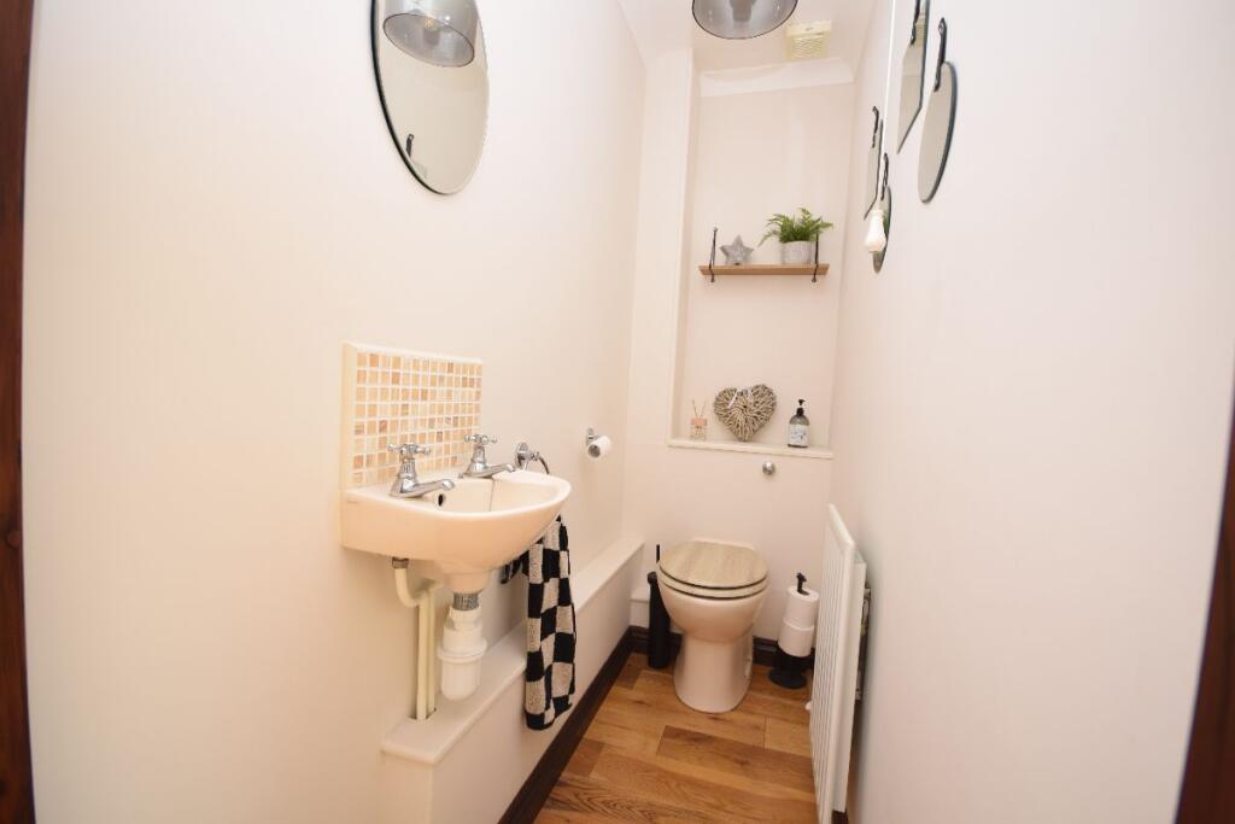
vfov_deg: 77.3
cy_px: 412
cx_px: 618
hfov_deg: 100.4
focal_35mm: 15
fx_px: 515
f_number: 4
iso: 100
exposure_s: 1/60
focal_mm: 10
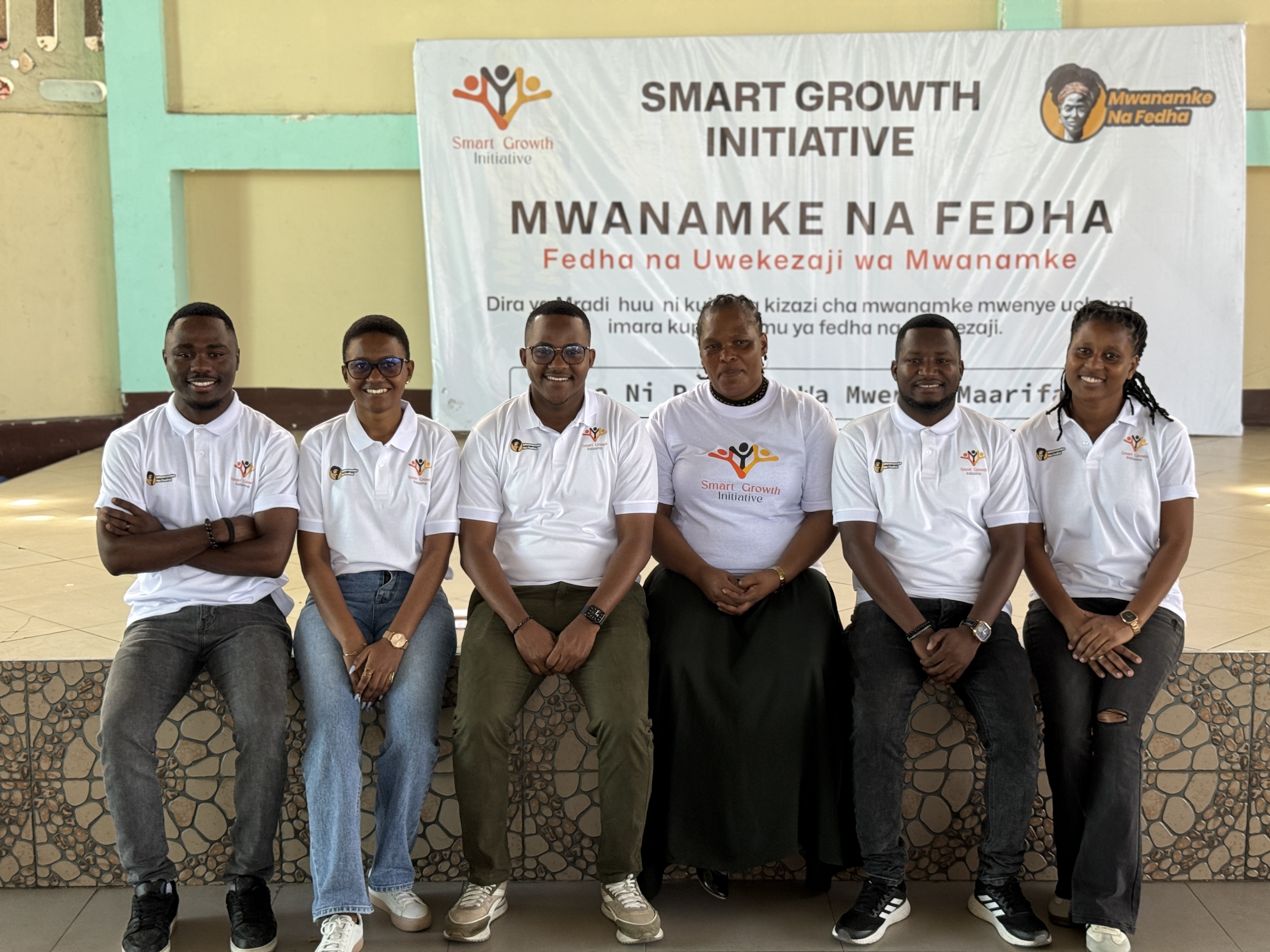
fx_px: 1761
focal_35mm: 48
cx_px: 635
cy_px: 476
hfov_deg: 39.7
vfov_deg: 30.3
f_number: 1.78
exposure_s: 1/95
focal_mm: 6.76
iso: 100
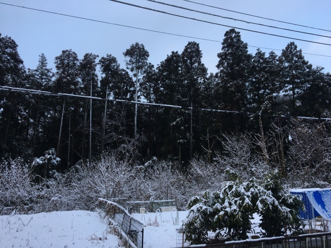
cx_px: 166
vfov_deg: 48.2
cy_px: 124
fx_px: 277
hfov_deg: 61.7
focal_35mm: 29
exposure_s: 1/120
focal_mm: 4.15
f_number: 2.2
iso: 25
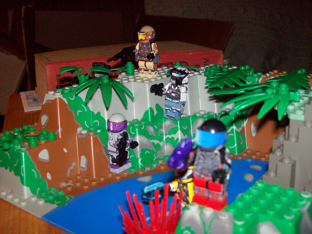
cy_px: 117
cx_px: 156
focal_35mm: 45
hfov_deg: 42.1
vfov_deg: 32.2
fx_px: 405
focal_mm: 7.6
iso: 140
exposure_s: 1/73.1
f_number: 3
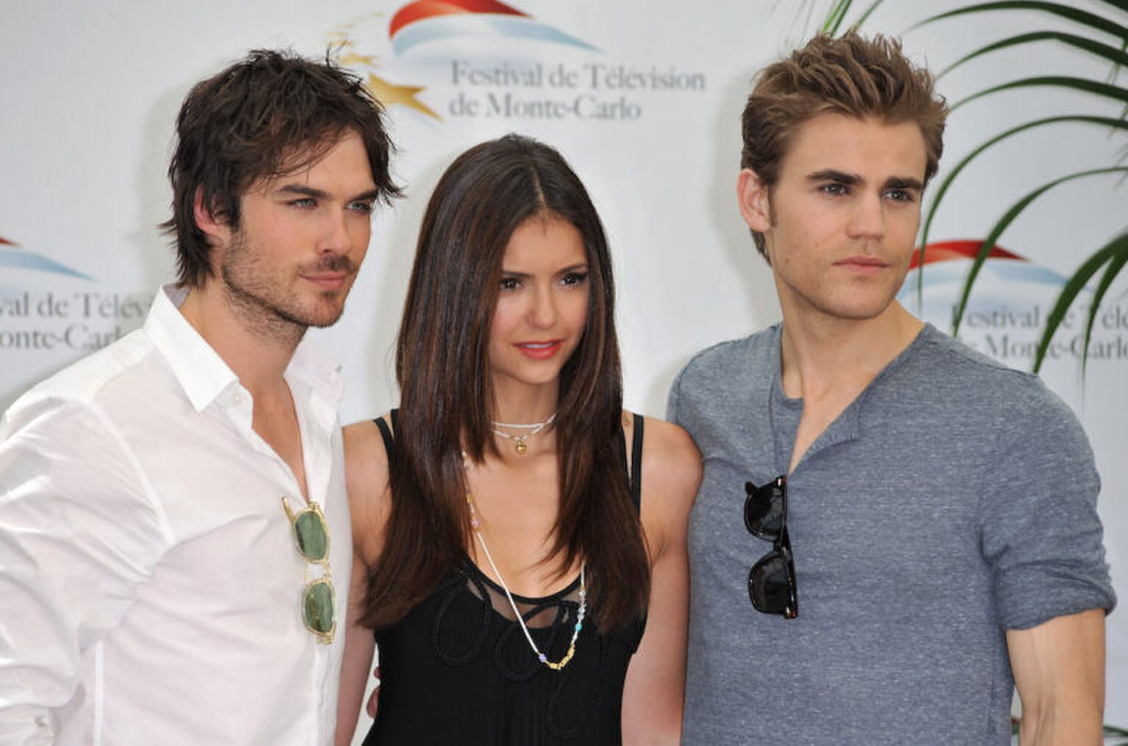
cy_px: 373
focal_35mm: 200
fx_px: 6251
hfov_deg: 10.3
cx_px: 564
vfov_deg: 6.8
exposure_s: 1/320
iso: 250
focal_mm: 200
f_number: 7.1
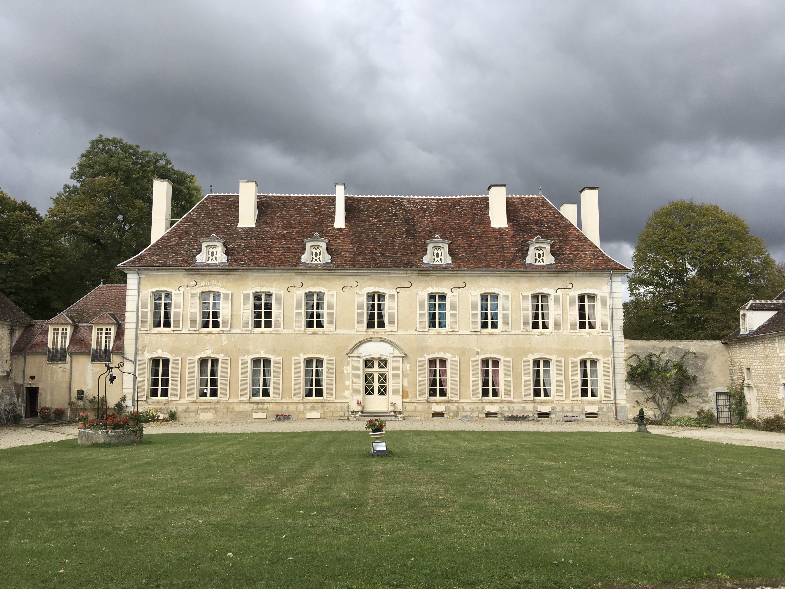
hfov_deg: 61.7
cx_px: 392
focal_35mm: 29
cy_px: 294
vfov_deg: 48.2
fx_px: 658
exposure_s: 1/818
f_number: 2.2
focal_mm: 4.15
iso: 25
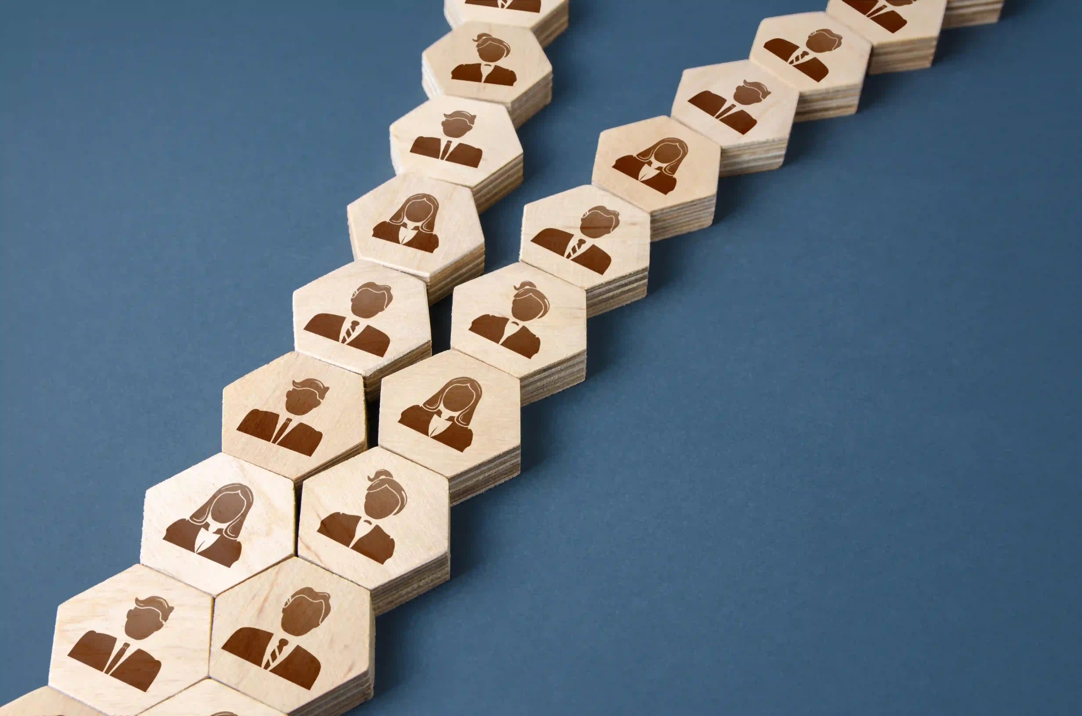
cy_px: 358
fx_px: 1620
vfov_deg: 25.0
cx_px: 541
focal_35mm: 54
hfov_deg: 36.9
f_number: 8
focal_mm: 36
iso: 100
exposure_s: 1/200
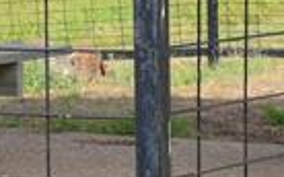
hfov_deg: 6.3
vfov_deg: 4.1
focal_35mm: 318
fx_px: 2459
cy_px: -167
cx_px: -372
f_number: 5.6
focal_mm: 28
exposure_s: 1/1250
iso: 400
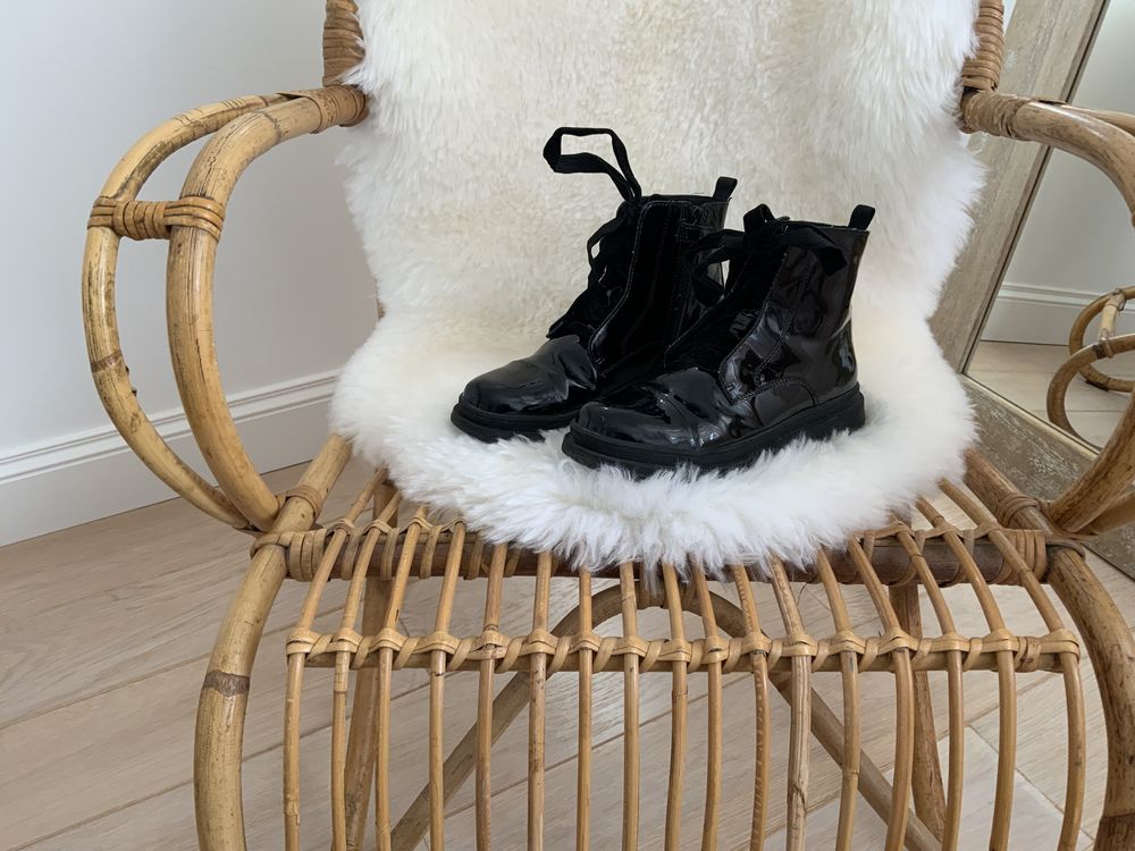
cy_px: 426
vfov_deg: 48.2
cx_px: 568
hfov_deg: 61.7
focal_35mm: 29
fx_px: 951
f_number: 1.8
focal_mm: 3
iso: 64
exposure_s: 1/101
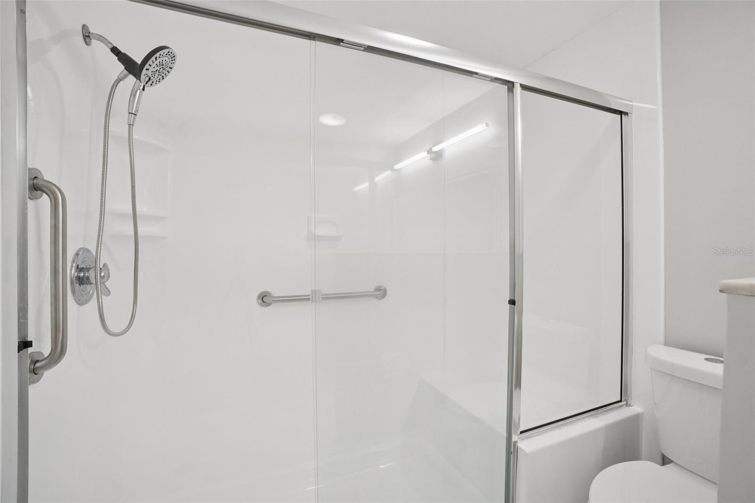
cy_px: 252
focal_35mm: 15
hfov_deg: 100.4
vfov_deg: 77.3
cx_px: 378
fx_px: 314
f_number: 8
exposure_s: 1/30
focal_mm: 10
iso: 500
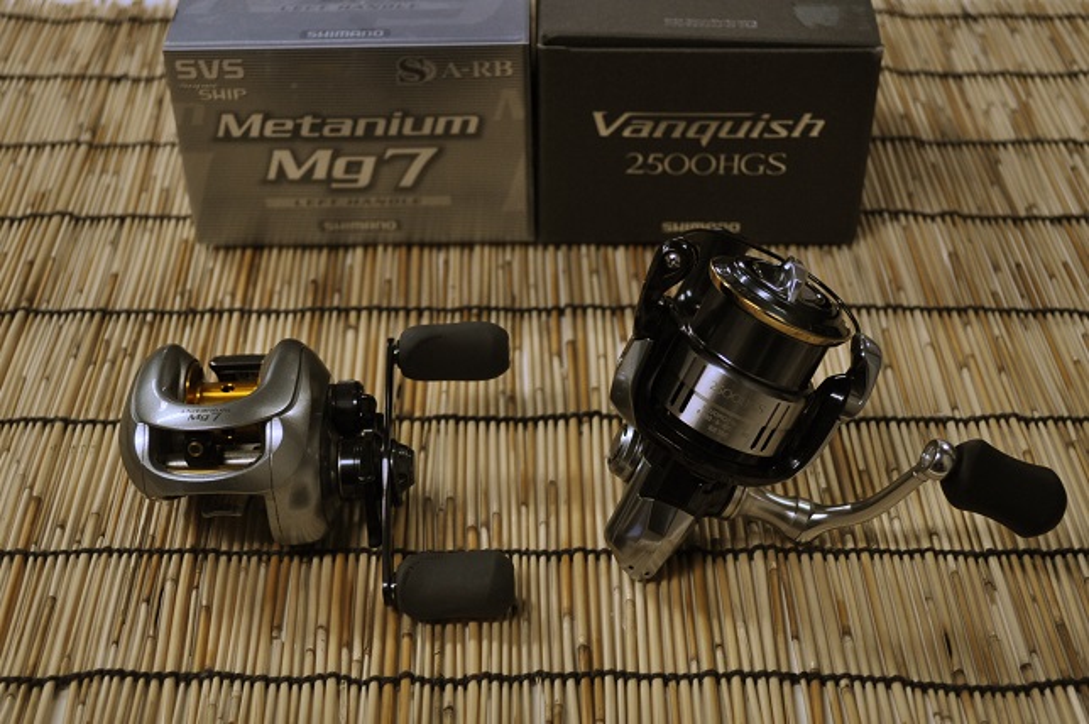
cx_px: 544
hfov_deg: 41.2
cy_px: 362
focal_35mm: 48
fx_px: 1451
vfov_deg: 28.0
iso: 560
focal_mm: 32
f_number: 4.8
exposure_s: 1/60
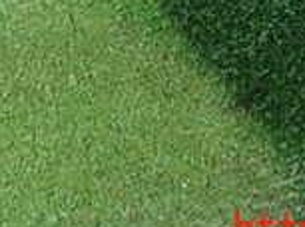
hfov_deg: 16.7
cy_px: -191
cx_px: 86
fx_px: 1037
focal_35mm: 118
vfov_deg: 11.5
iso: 800
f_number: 2.3
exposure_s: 1/20
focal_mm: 5.5
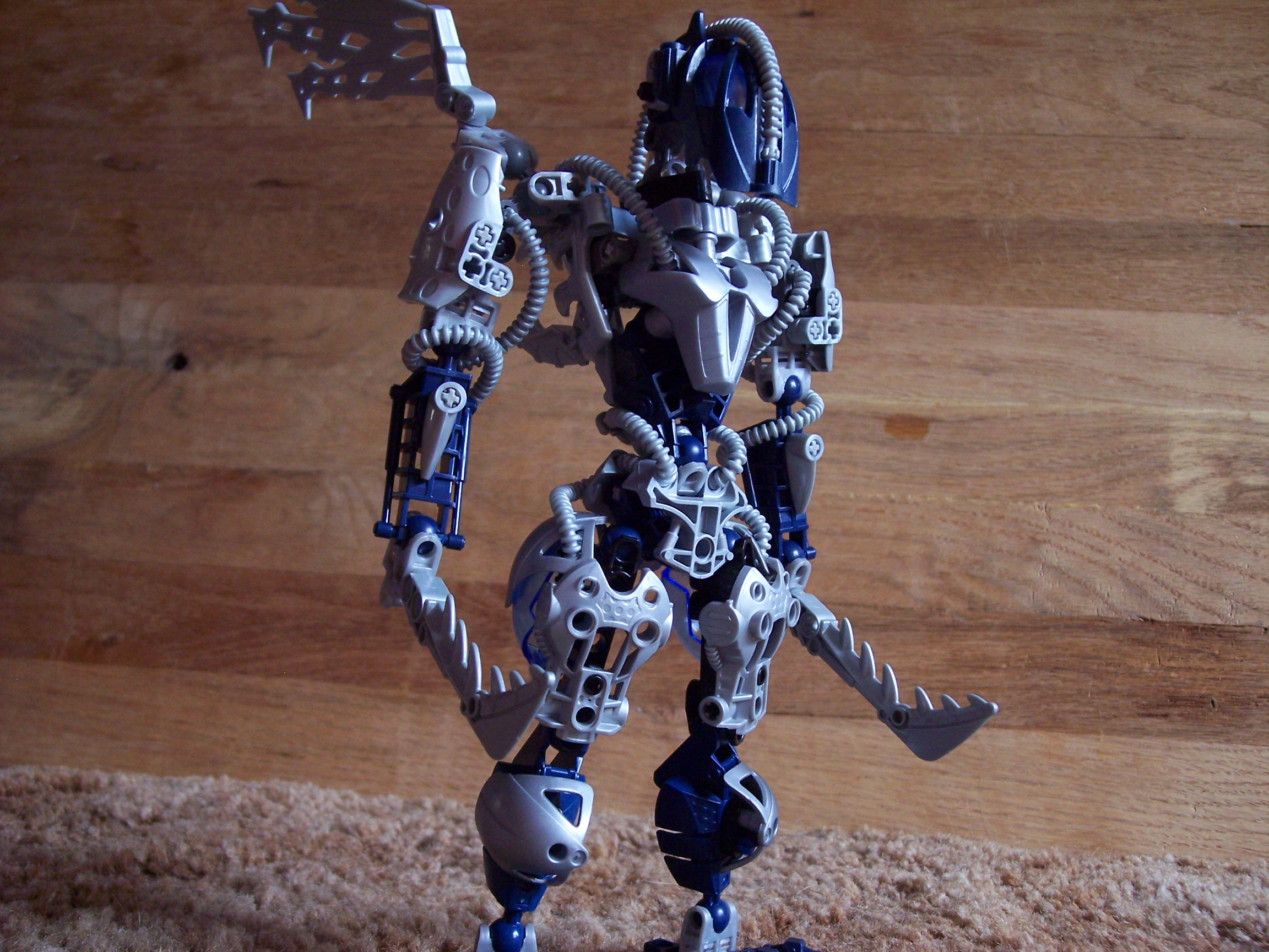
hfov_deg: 47.9
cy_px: 476
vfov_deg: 36.8
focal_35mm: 39
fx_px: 1430
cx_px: 634
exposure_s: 1/8
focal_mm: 8
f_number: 3.4
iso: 200
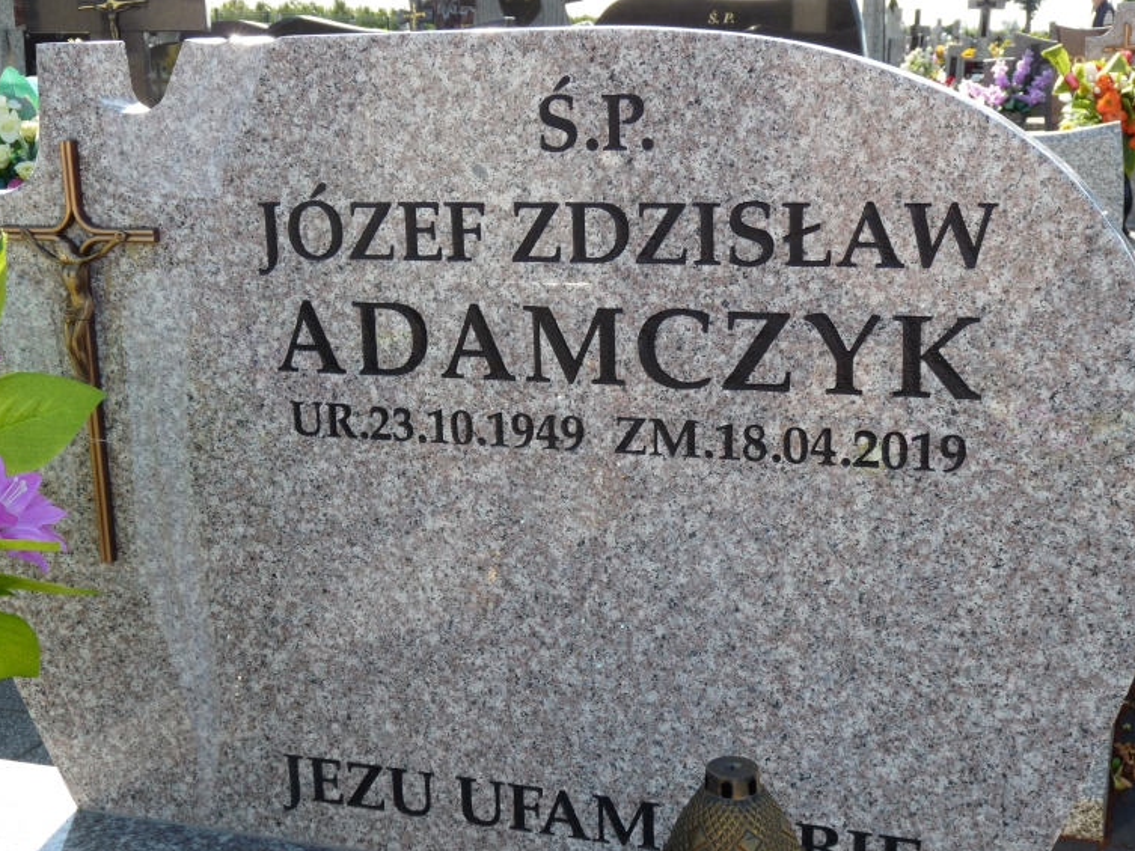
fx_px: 1672
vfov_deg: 28.6
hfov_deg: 37.5
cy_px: 440
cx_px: 573
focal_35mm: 51
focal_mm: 8.5
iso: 100
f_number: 4
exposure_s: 1/250
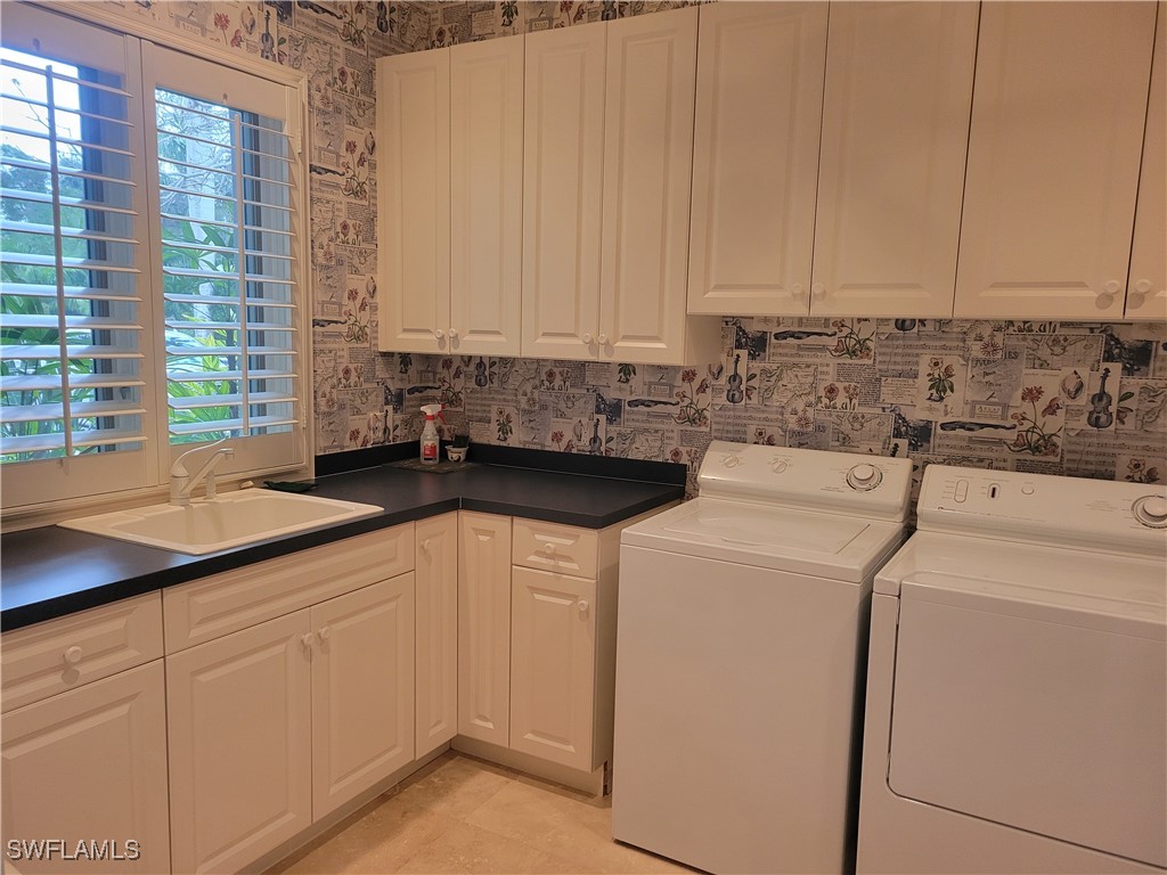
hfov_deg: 67.3
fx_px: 877
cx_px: 584
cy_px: 438
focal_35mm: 26
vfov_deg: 53.1
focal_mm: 5.4
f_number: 1.8
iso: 320
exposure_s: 1/120
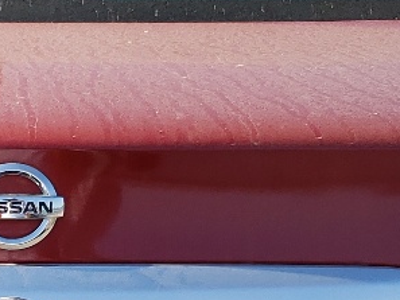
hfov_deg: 13.9
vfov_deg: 10.5
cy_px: 307
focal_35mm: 140
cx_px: 15
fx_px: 1618
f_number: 1.5
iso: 50
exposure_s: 1/2000
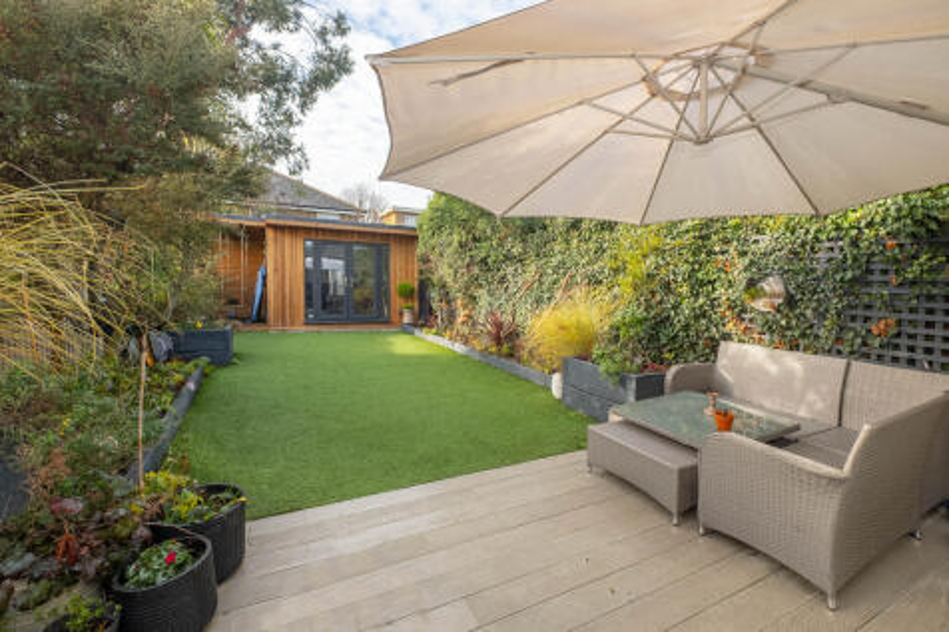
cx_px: 474
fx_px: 395
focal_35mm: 15
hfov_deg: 100.4
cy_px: 316
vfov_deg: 77.3
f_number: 5.6
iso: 400
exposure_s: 1/250
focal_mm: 10
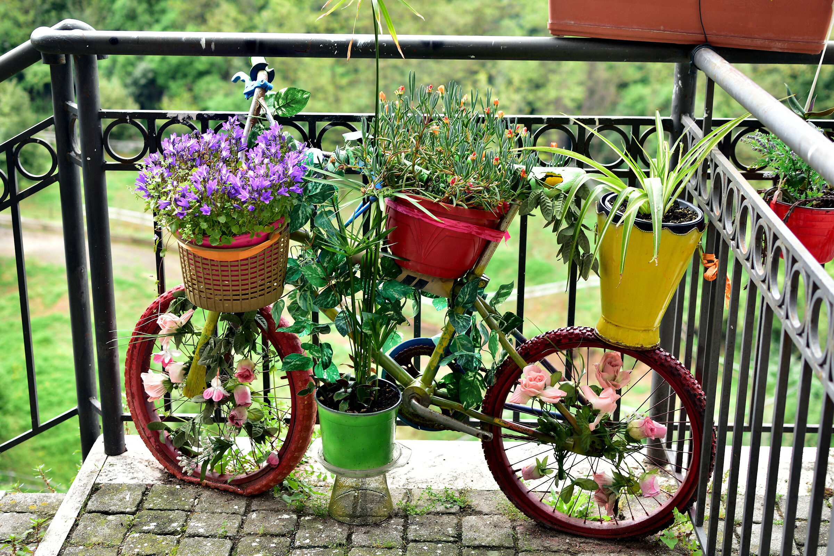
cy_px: 278
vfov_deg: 25.8
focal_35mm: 52
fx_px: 1216
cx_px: 417
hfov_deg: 37.9
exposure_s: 1/100
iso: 100
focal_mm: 35
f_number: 2.5
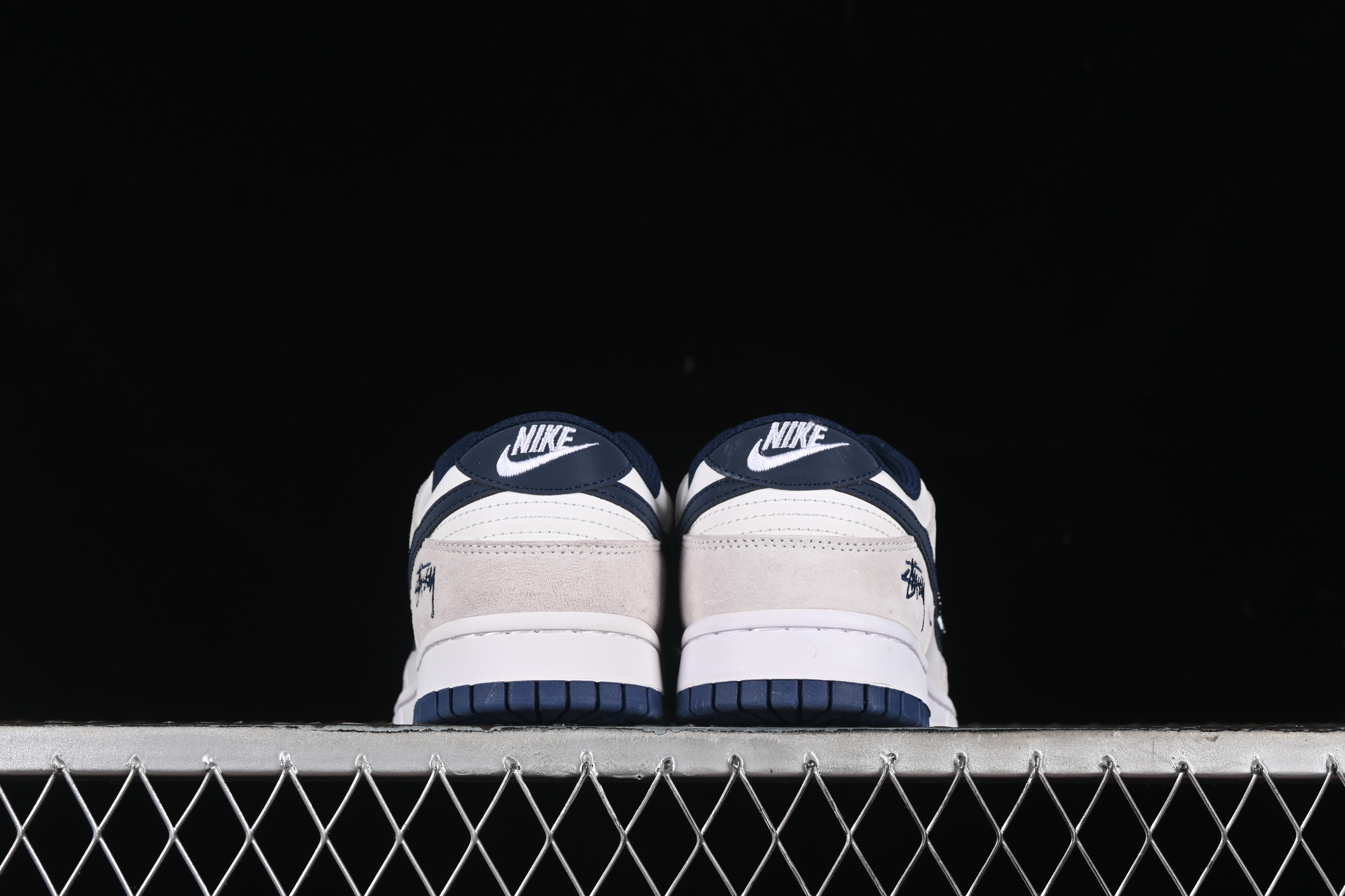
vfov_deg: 18.2
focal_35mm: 75
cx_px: 672
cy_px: 448
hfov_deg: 27.0
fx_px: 2802
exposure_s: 1/80
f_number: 8
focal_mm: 50
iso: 160
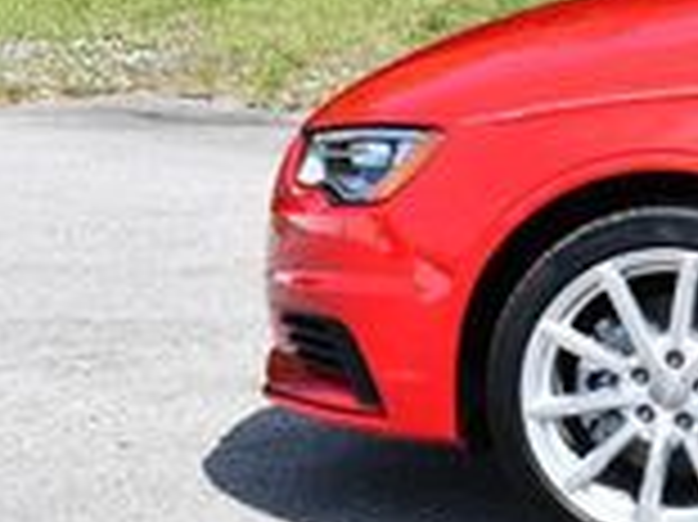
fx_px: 4090
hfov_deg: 9.1
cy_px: -158
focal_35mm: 203
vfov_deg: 7.2
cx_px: 1423
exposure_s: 1/250
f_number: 8
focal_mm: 34
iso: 110
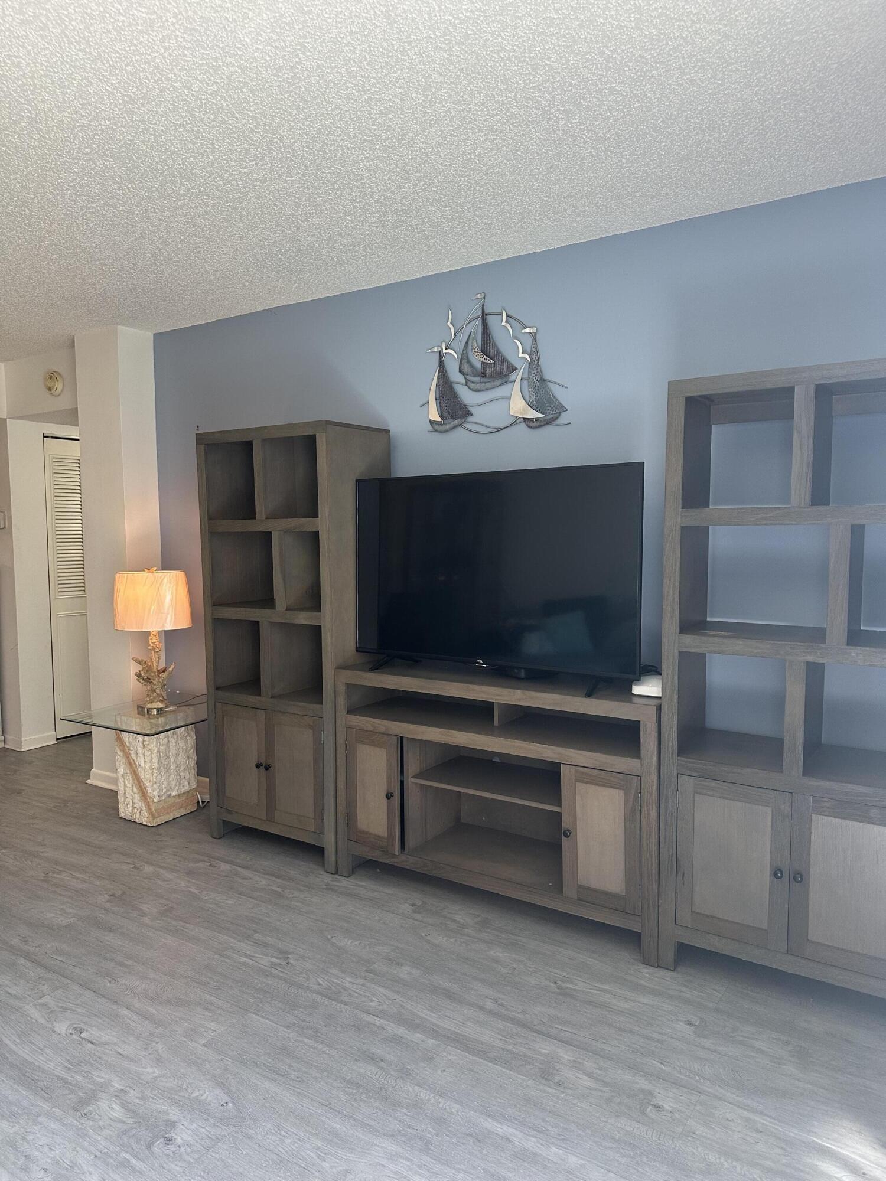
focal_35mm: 24
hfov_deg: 56.8
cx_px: 443
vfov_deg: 71.6
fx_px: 819
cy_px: 590
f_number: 1.78
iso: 200
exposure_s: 1/120
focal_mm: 6.86
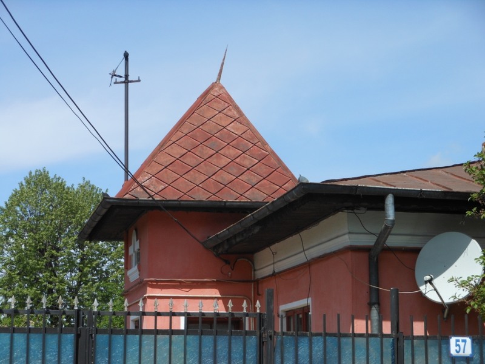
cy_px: 182
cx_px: 242
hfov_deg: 22.5
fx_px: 1219
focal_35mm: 87
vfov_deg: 17.0
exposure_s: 1/800
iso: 100
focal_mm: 15.5
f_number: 4.6
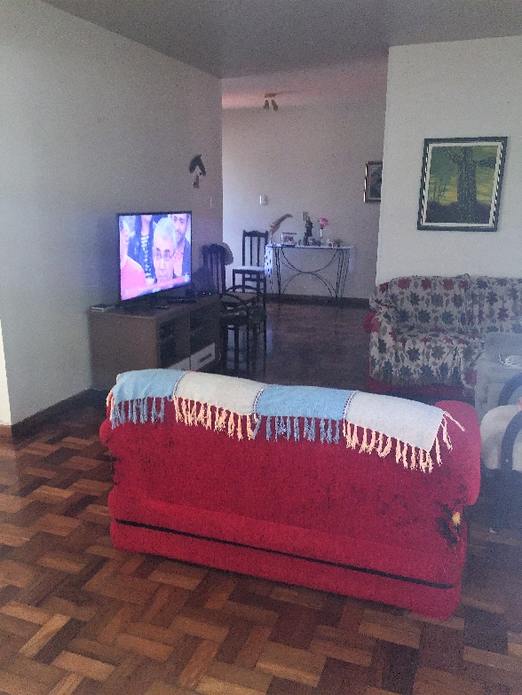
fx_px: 583
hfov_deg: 48.3
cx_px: 261
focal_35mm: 29
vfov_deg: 61.6
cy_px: 348
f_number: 2.2
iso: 125
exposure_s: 1/30
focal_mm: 4.15
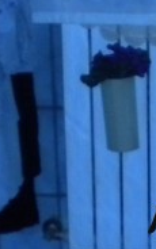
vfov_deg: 12.9
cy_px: 215
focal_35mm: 161
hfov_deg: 7.9
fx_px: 1095
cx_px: 278
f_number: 3.1
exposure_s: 1/30
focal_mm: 6.3
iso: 400
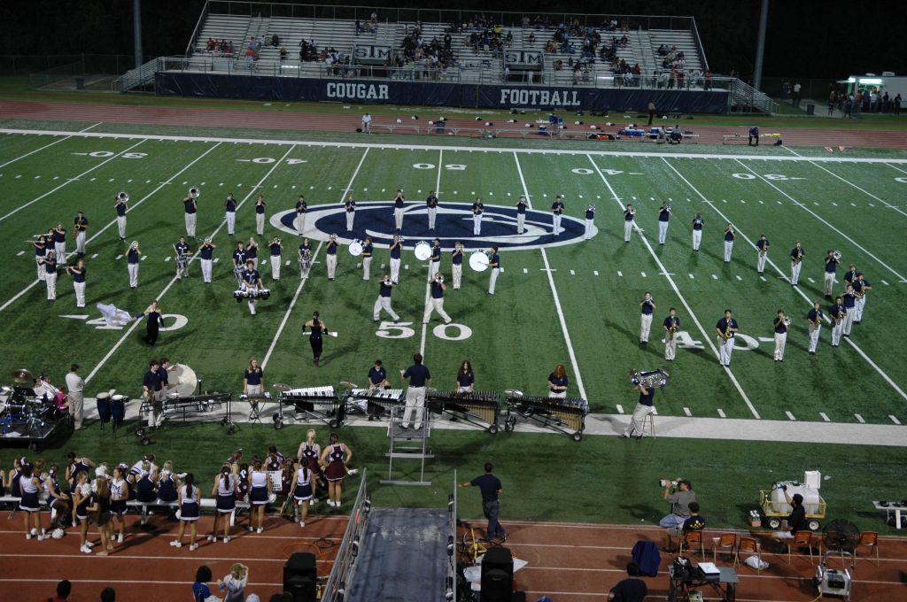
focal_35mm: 51
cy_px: 301
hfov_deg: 38.9
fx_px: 1283
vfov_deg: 26.4
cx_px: 454
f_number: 2.8
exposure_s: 1/60
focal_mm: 34
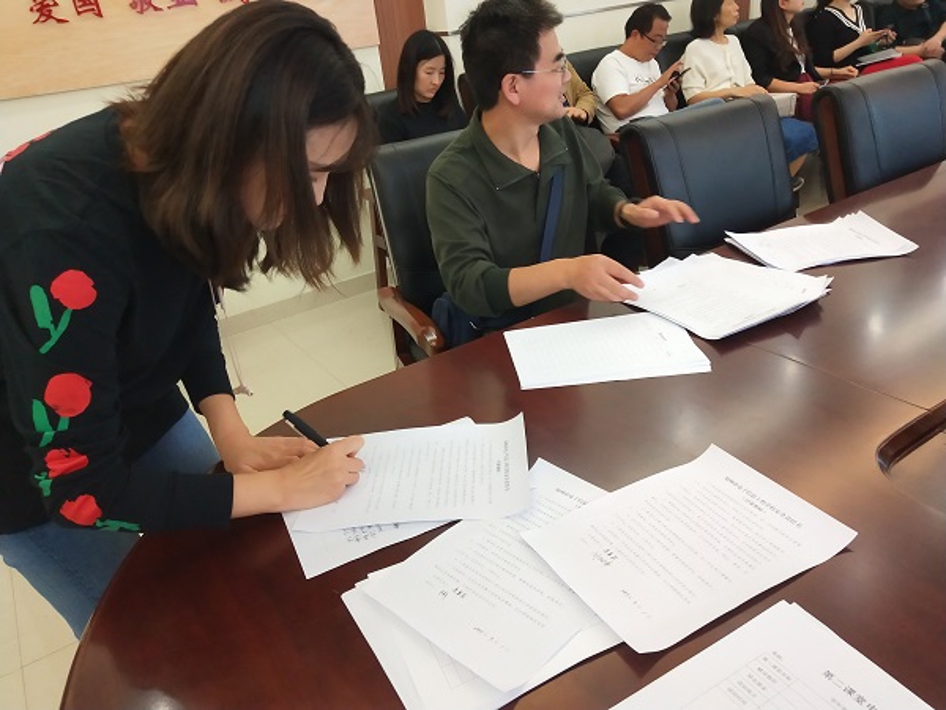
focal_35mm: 30
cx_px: 473
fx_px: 820
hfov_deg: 60.0
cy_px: 355
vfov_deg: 46.8
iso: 208
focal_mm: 3.95
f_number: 1.8
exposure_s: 1/50
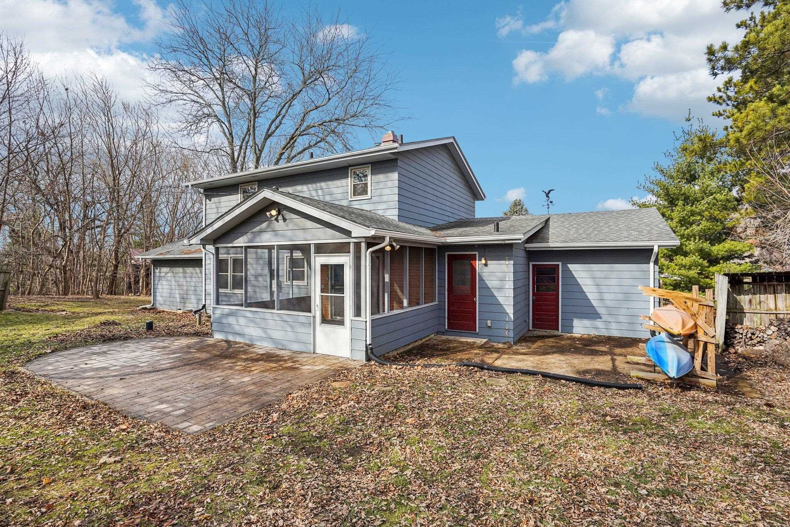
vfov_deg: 73.7
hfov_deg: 96.7
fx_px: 351
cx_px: 395
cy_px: 264
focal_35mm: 16
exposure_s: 1/125
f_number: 8
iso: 100
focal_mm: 16
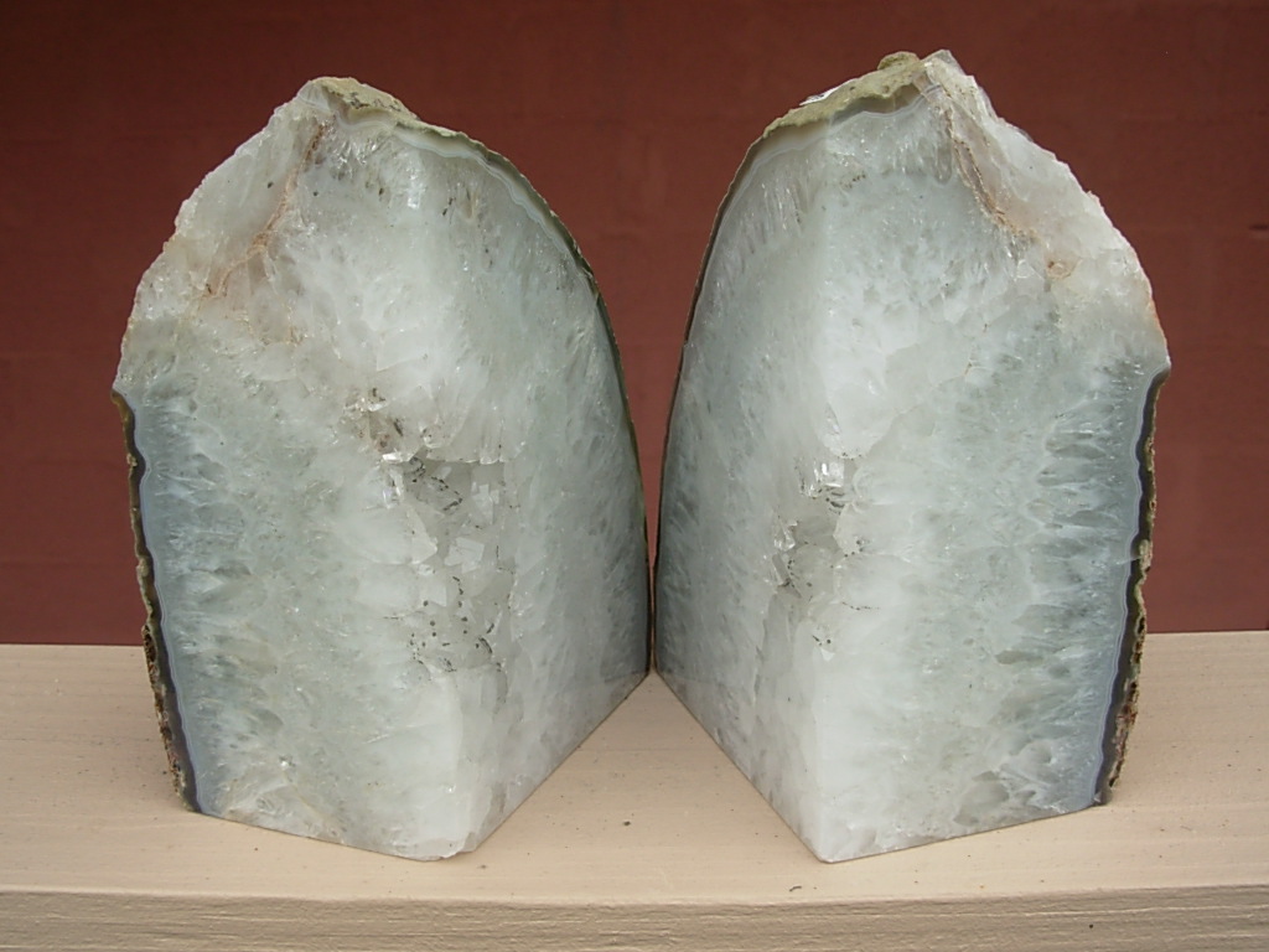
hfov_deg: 49.0
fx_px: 1393
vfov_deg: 37.7
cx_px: 634
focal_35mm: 38
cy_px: 476
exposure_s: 1/470
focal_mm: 6.3
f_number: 2.9
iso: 50
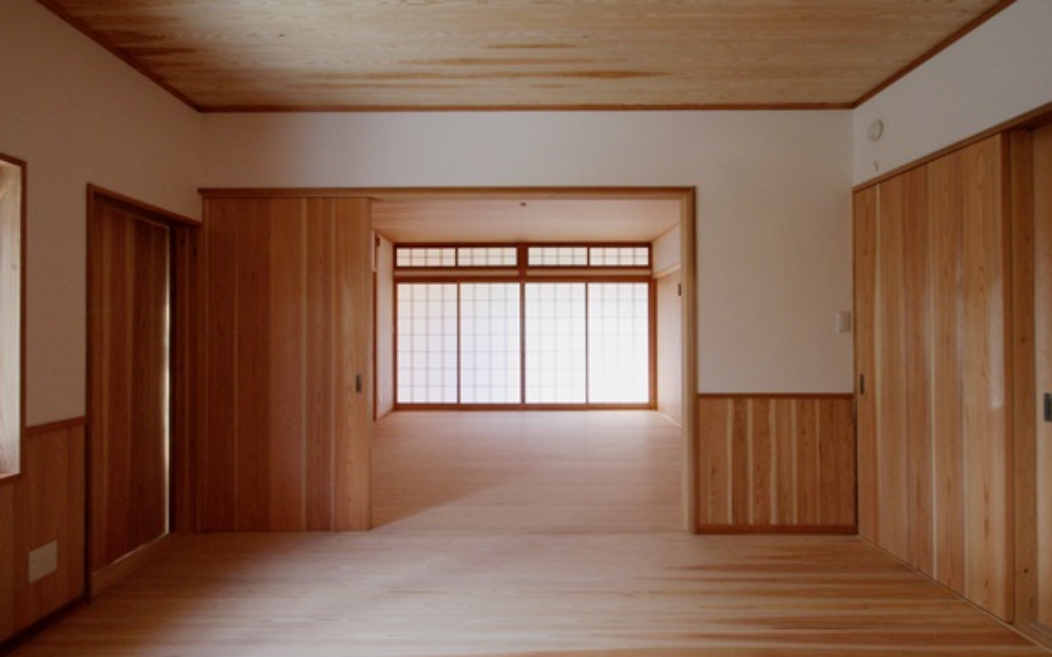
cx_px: 520
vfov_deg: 71.1
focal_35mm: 16
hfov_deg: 97.8
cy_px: 305
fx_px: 459
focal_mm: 10
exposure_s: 1/3.33
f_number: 16
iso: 400
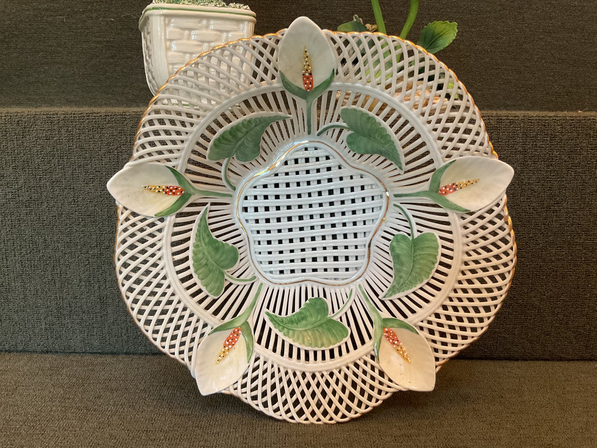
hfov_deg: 61.7
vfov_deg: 48.2
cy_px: 224
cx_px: 298
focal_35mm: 29
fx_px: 500
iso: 250
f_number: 1.8
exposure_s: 1/60
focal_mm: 3
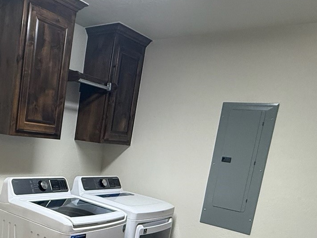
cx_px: 42
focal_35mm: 38
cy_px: 188
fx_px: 348
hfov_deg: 45.2
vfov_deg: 36.6
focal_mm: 2.22
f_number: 2.2
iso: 250
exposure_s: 1/60
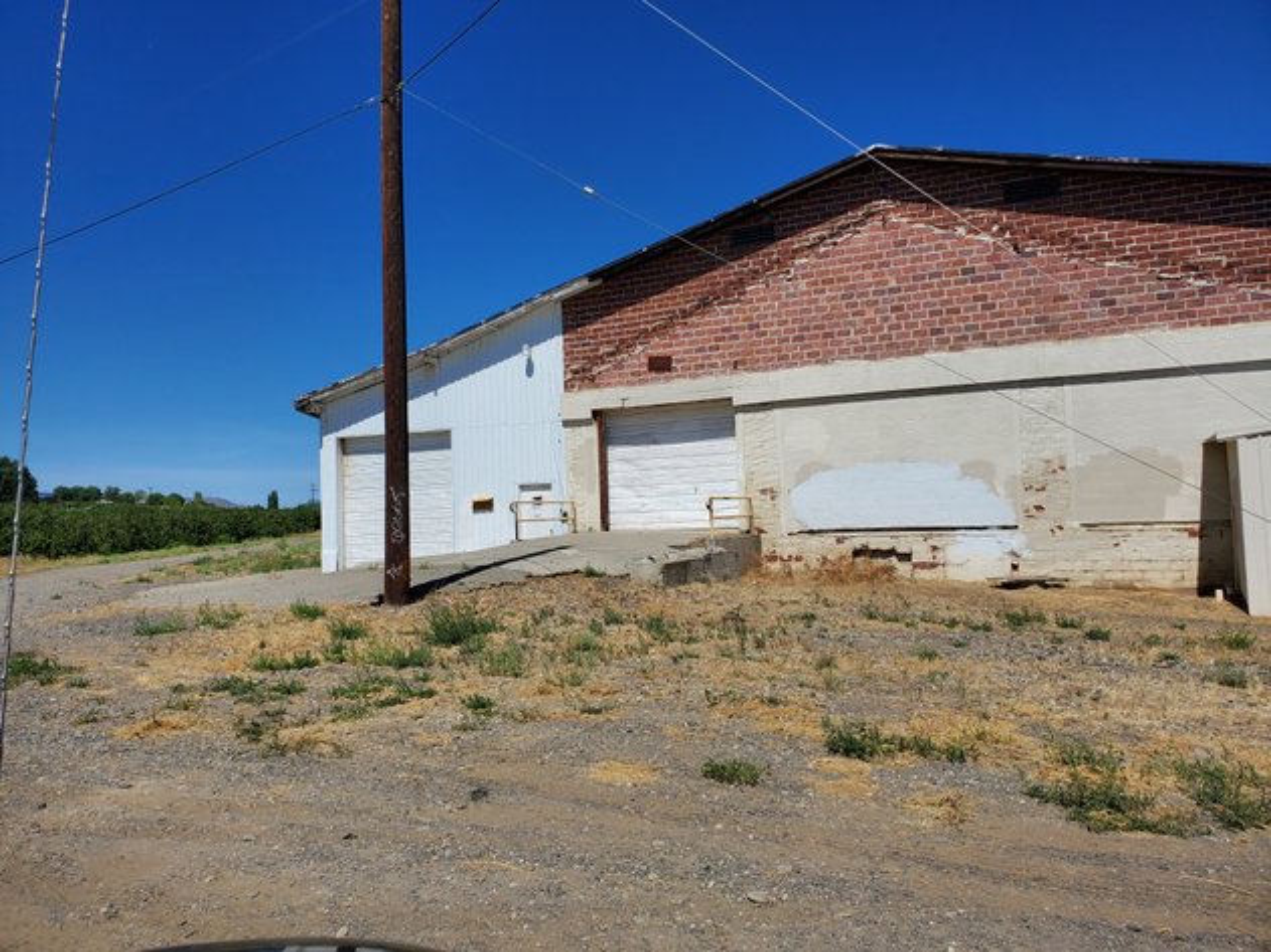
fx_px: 954
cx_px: 636
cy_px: 476
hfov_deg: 67.3
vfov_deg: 53.0
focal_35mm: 26
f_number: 2.4
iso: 50
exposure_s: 1/3632
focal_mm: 4.3
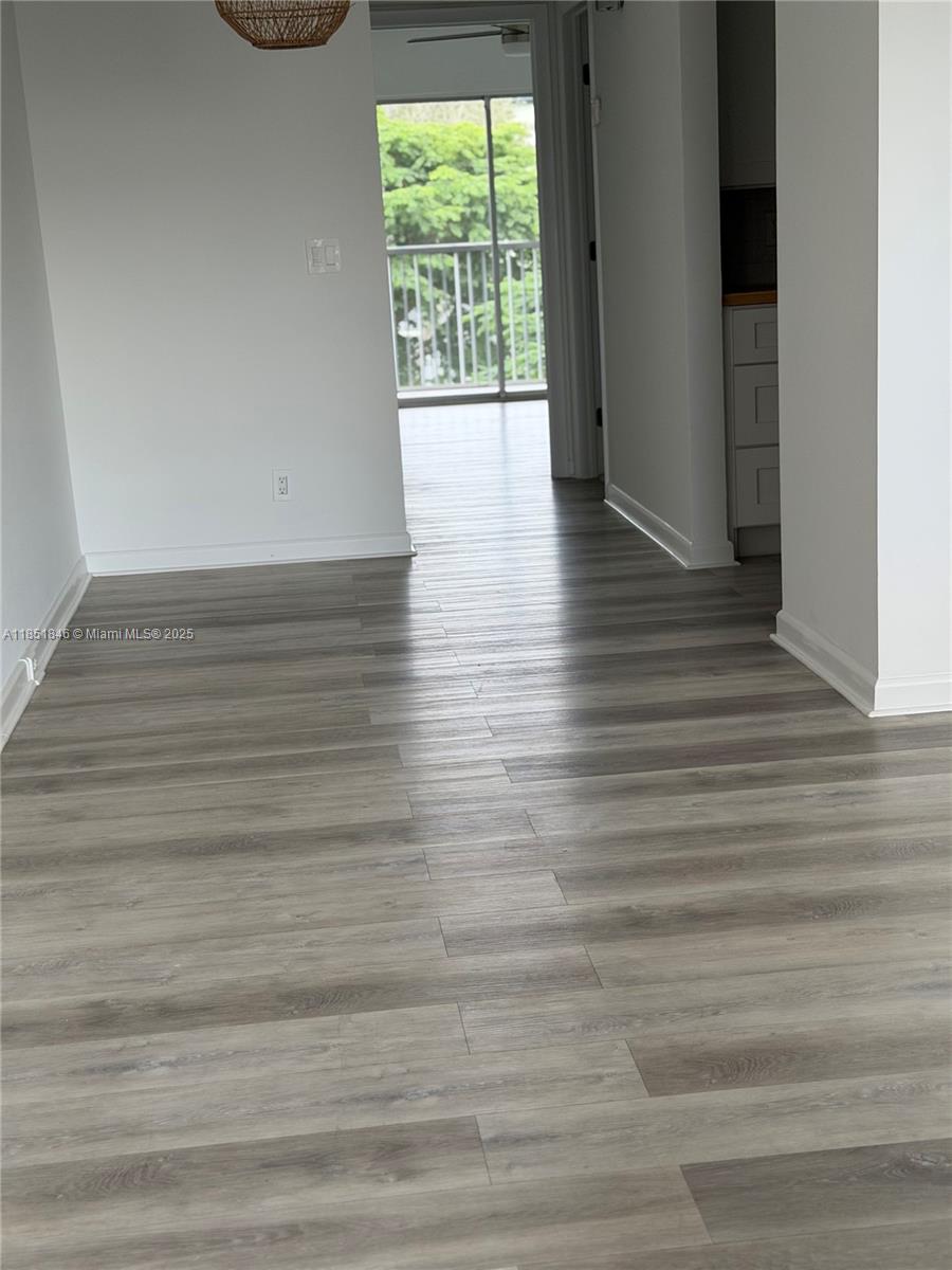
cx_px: 476
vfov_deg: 39.7
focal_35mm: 48
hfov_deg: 30.3
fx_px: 1760
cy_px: 635
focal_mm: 6.76
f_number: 1.78
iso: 100
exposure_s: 1/114
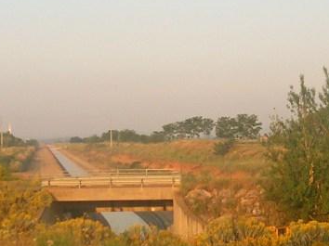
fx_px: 1045
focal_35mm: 110
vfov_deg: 13.4
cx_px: 164
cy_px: 122
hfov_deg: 17.9
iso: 50
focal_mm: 5.8
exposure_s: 1/412
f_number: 2.8
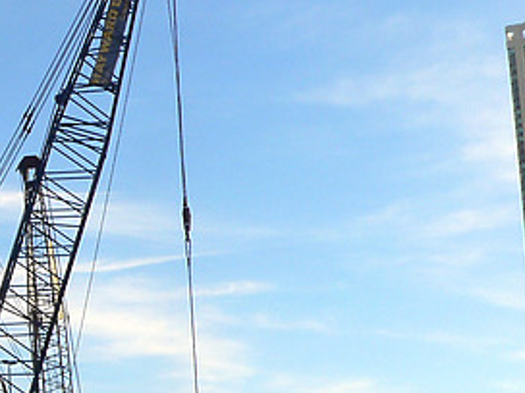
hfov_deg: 15.9
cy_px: 292
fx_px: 1805
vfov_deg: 12.4
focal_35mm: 119
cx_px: -116
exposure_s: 1/500
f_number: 5.2
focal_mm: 6
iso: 80
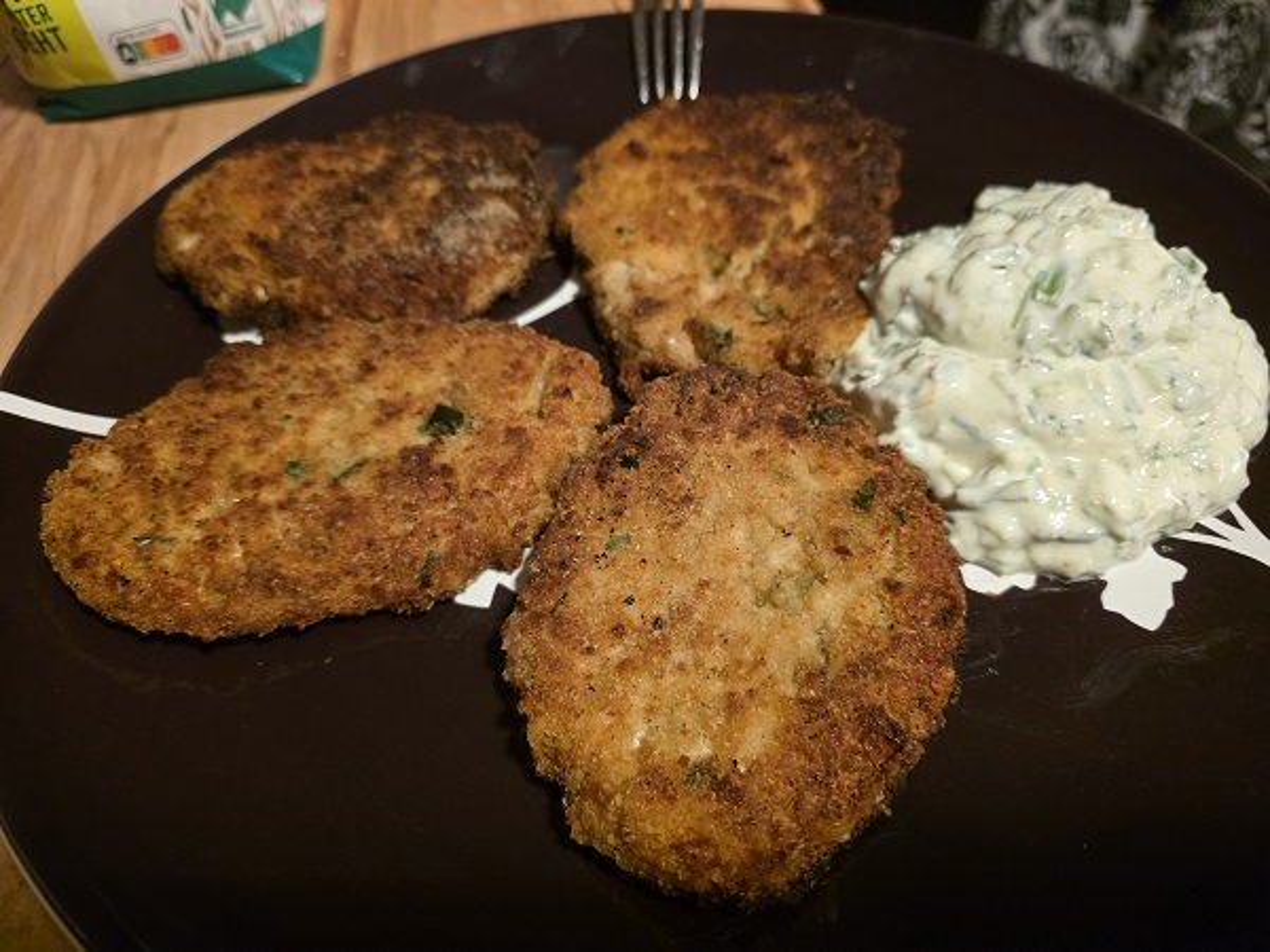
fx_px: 844
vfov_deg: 58.9
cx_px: 635
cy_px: 476
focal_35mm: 23
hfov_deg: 73.9
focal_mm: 6.3
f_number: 1.7
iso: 1250
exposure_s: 1/100
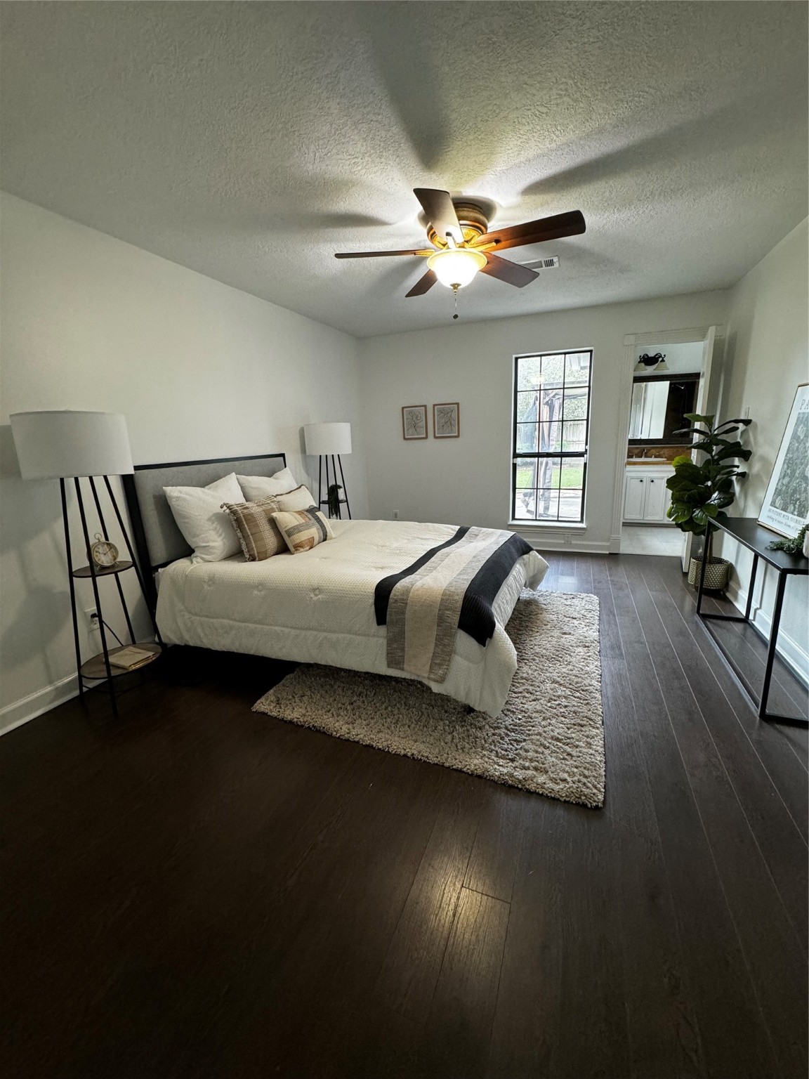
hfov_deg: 85.7
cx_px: 404
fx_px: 436
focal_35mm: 14
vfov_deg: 102.1
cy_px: 540
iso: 320
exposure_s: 1/60
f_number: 2.2
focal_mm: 2.22
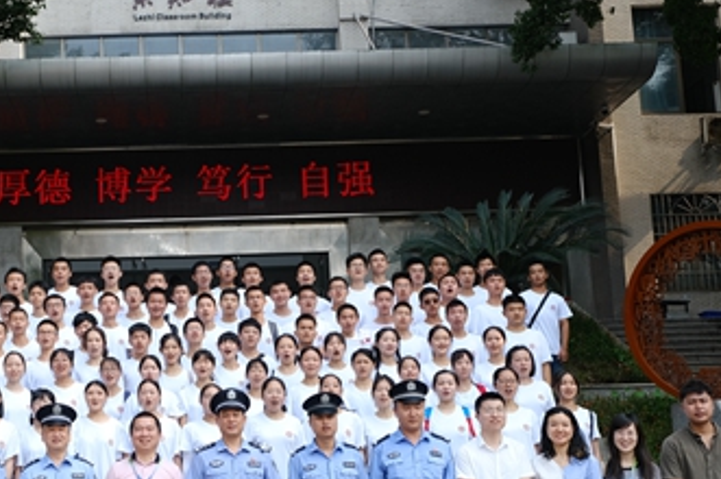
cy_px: 249
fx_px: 1100
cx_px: 187
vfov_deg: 24.6
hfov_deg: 35.5
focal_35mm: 55
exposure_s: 1/200
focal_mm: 18.8
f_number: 5
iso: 160
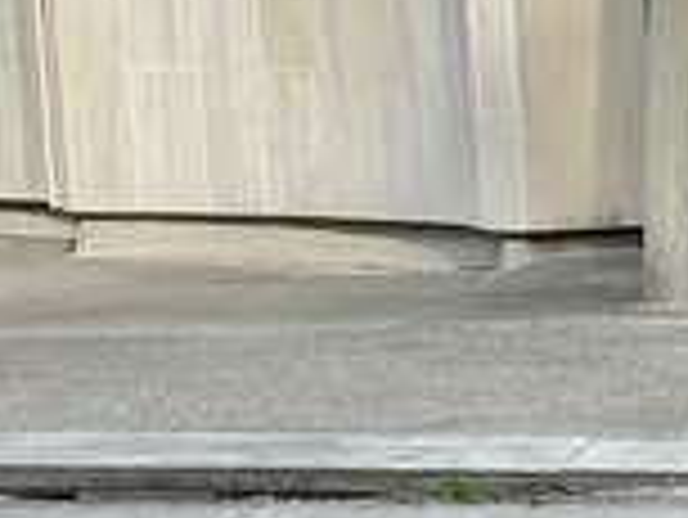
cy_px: -631
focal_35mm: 136
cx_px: 1070
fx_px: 2705
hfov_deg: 13.5
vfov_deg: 9.9
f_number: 1.8
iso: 32
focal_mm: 4.25
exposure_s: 1/1678
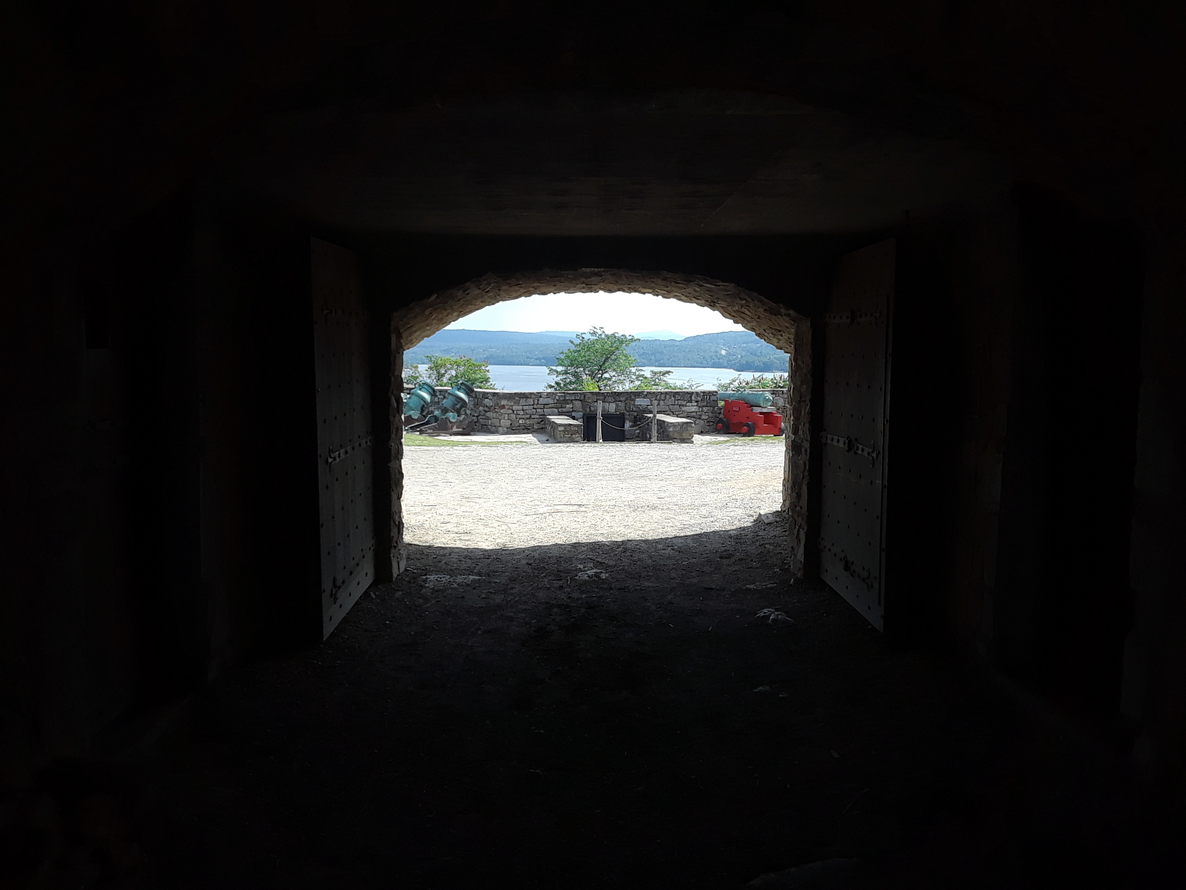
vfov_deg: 46.8
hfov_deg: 60.0
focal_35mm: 30
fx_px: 1028
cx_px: 593
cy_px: 445
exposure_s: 1/887
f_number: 1.9
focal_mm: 2.47
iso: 40
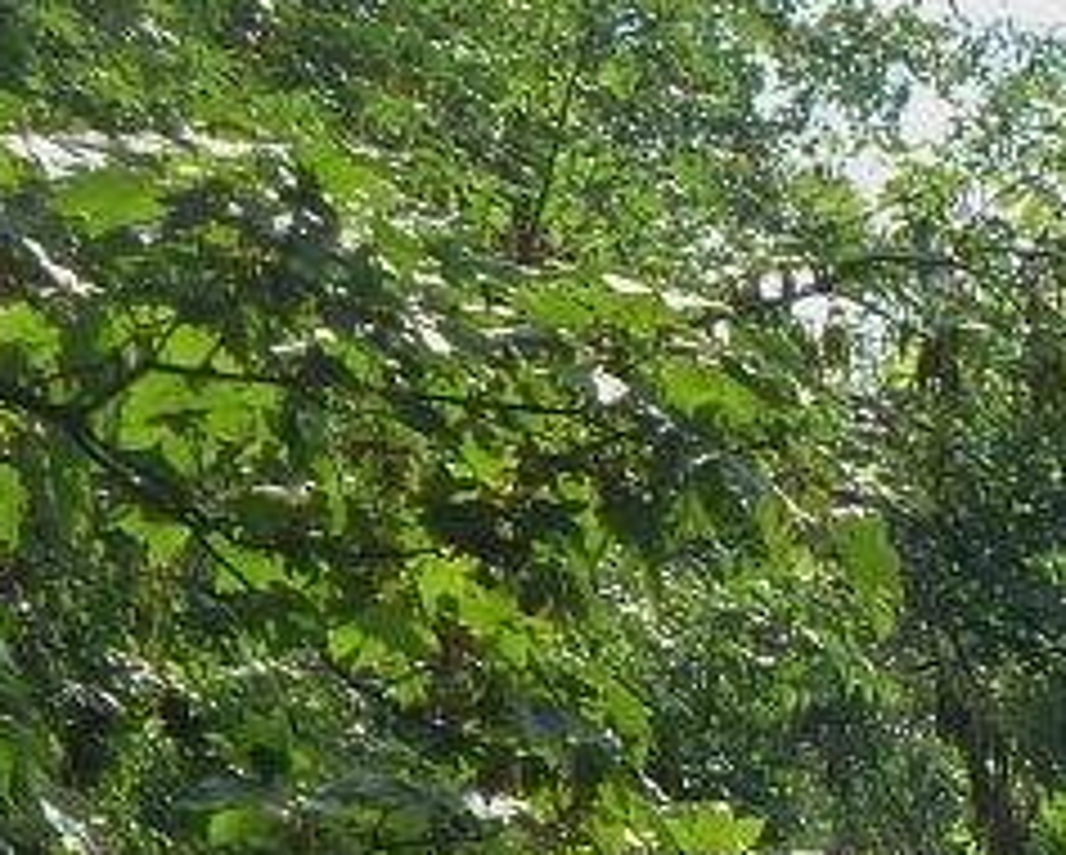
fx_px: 14777
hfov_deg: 4.1
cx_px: 1975
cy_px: 1537
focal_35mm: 468
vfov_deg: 3.3
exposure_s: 1/250
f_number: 4.4
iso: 125
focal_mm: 18.2
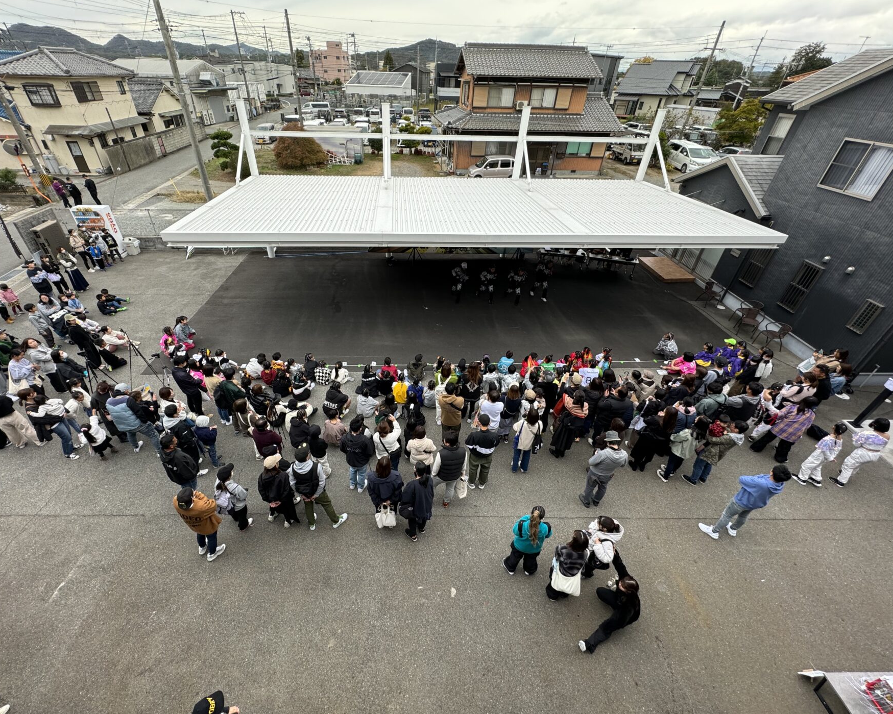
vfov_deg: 84.0
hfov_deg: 96.7
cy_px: 358
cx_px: 418
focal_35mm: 15
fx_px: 396
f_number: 2.2
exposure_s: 1/140
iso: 40
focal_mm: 2.22
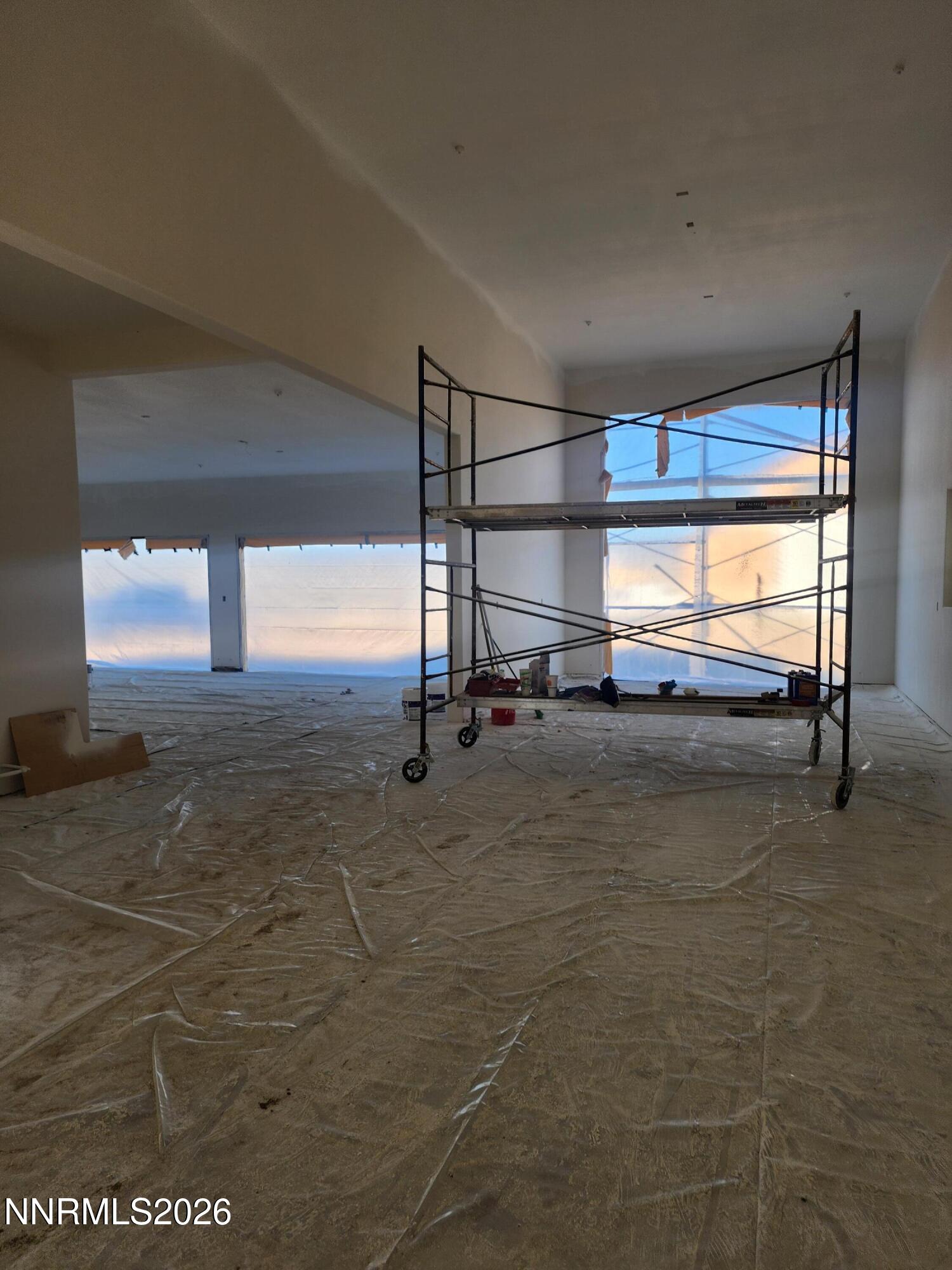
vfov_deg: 73.9
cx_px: 476
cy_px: 635
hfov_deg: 58.9
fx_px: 843
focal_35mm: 23
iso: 12
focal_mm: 6.4
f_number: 1.8
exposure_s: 1/203
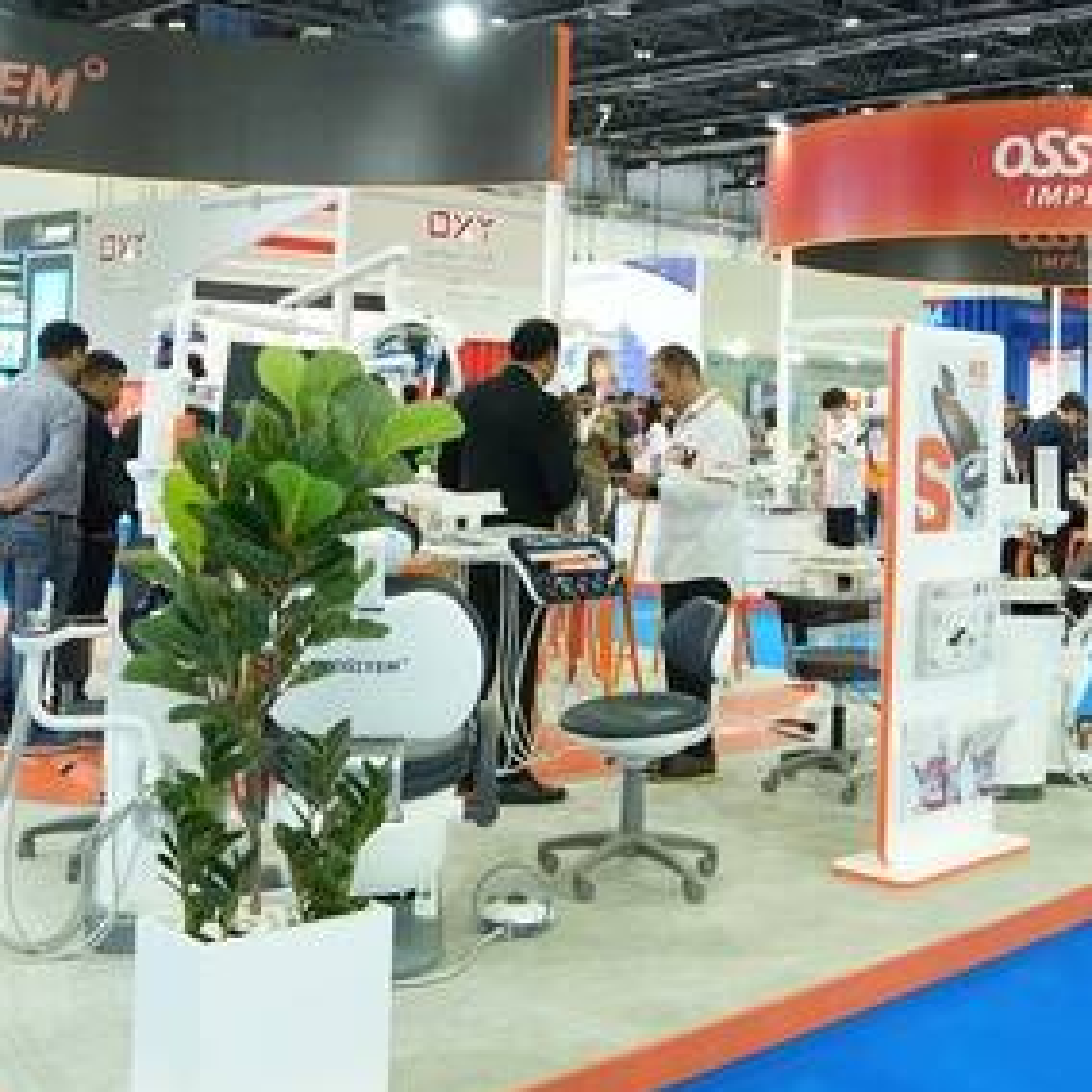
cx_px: 661
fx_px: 1642
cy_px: 290
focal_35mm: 46
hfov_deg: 36.6
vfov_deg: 36.1
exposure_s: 1/100
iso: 640
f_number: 2.8
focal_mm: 24
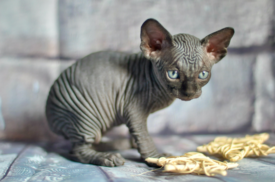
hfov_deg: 27.0
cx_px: 138
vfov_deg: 18.1
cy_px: 91
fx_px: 572
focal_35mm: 75
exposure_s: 1/500
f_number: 1.4
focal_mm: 50
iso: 800
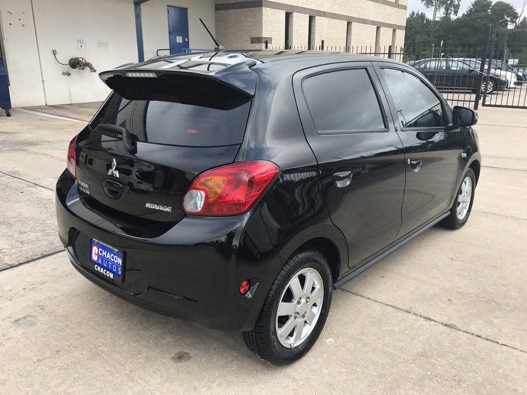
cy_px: 198
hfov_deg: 63.4
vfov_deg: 49.7
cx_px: 264
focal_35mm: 28
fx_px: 426
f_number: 1.8
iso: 20
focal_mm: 3.99
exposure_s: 1/570
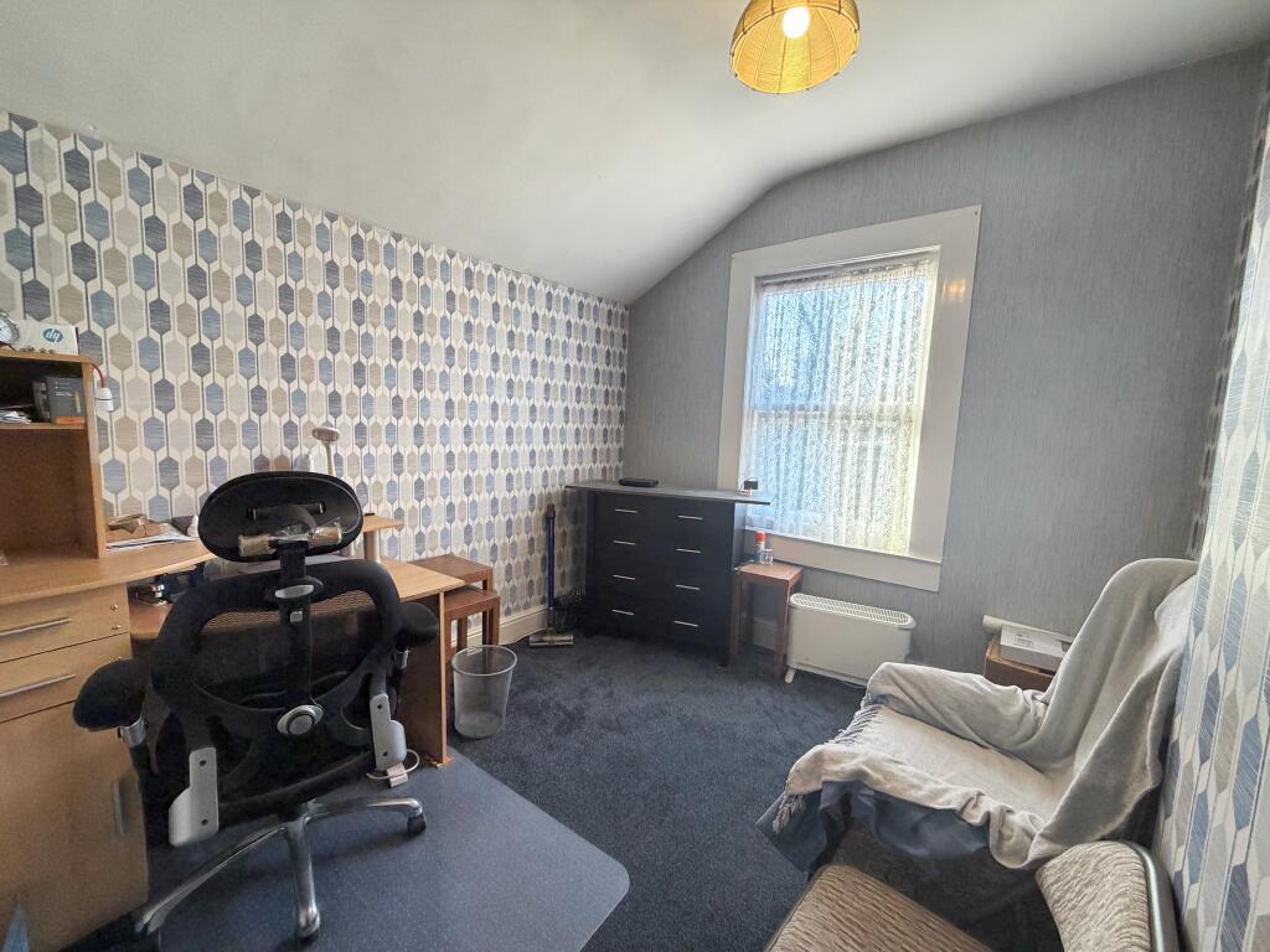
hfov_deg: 102.1
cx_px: 635
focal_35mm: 14
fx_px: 514
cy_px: 476
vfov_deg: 85.7
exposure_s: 1/119
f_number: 2.2
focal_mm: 2.22
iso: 320
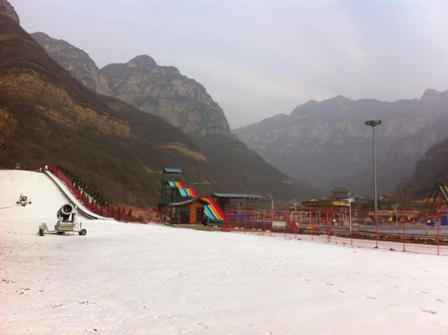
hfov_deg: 52.7
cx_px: 224
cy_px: 168
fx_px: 452
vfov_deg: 40.6
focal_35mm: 35
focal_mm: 3.85
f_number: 2.8
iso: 80
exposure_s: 1/794
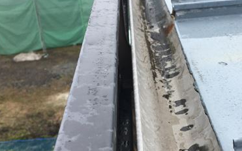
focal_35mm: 53
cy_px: 89
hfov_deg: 37.5
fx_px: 350
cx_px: 172
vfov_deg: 24.4
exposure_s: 1/754
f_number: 2.2
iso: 25
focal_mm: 4.15
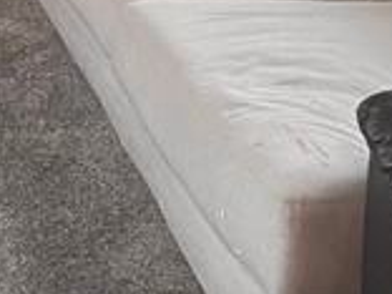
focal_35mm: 171
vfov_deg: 8.0
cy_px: -400
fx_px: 1936
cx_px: -415
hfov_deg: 10.5
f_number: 1.6
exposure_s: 1/60
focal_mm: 5.1
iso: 250
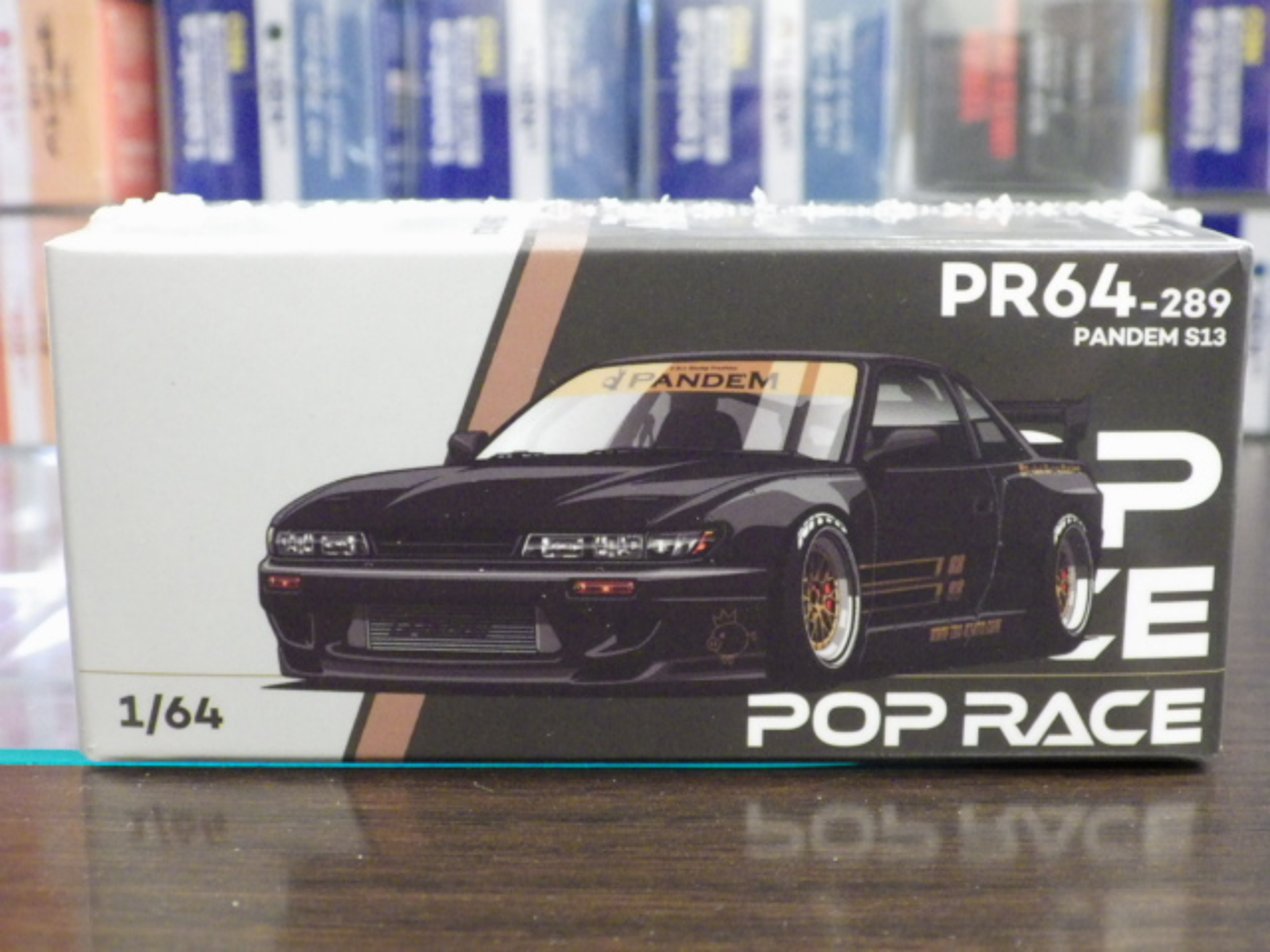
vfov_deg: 29.1
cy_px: 476
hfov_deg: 38.2
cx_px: 635
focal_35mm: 50
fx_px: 1834
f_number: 3.8
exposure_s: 1/25
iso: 1250
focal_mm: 9
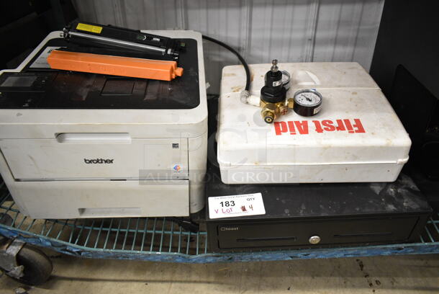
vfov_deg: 48.0
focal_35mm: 27
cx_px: 220
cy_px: 147
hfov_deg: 67.3
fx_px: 330
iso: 2000
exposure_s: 1/30
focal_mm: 18
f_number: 3.5
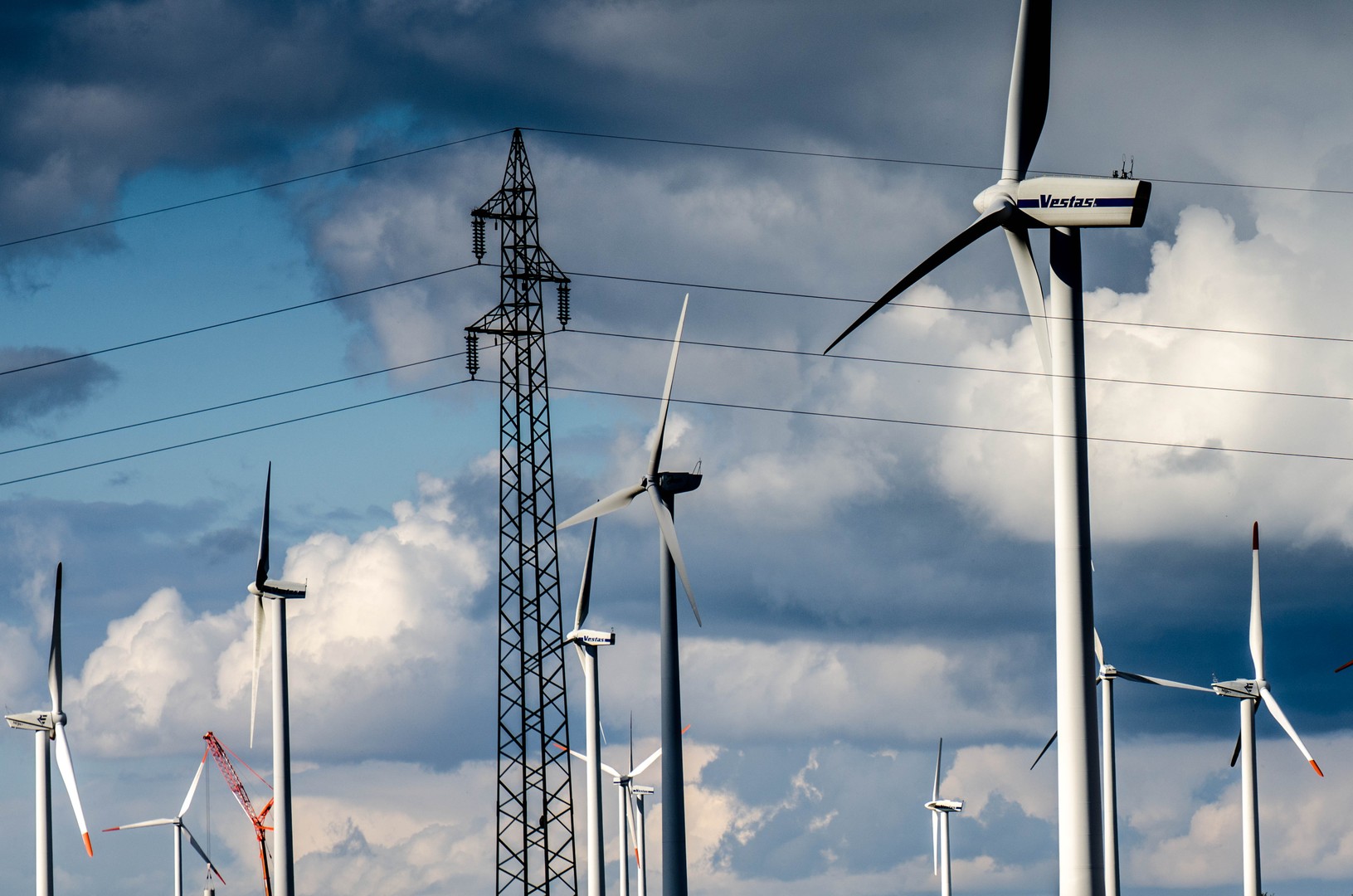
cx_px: 676
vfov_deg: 5.9
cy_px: 448
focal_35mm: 232
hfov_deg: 8.9
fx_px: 8719
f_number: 8
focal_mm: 155
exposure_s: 1/200
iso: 100
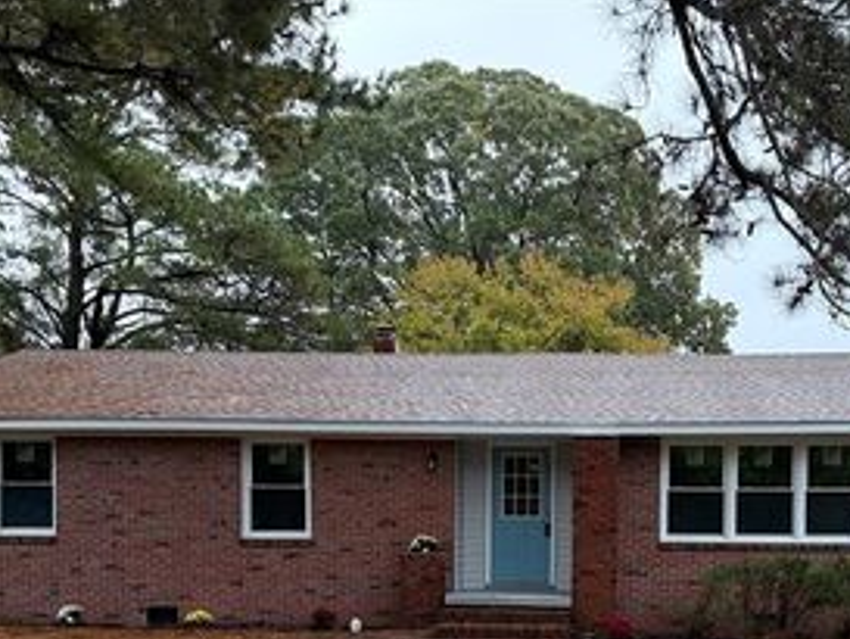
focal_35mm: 44
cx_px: 576
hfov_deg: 42.3
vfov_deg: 31.4
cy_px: 575
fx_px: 1081
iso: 320
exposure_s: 1/60
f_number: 1.78
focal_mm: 6.76
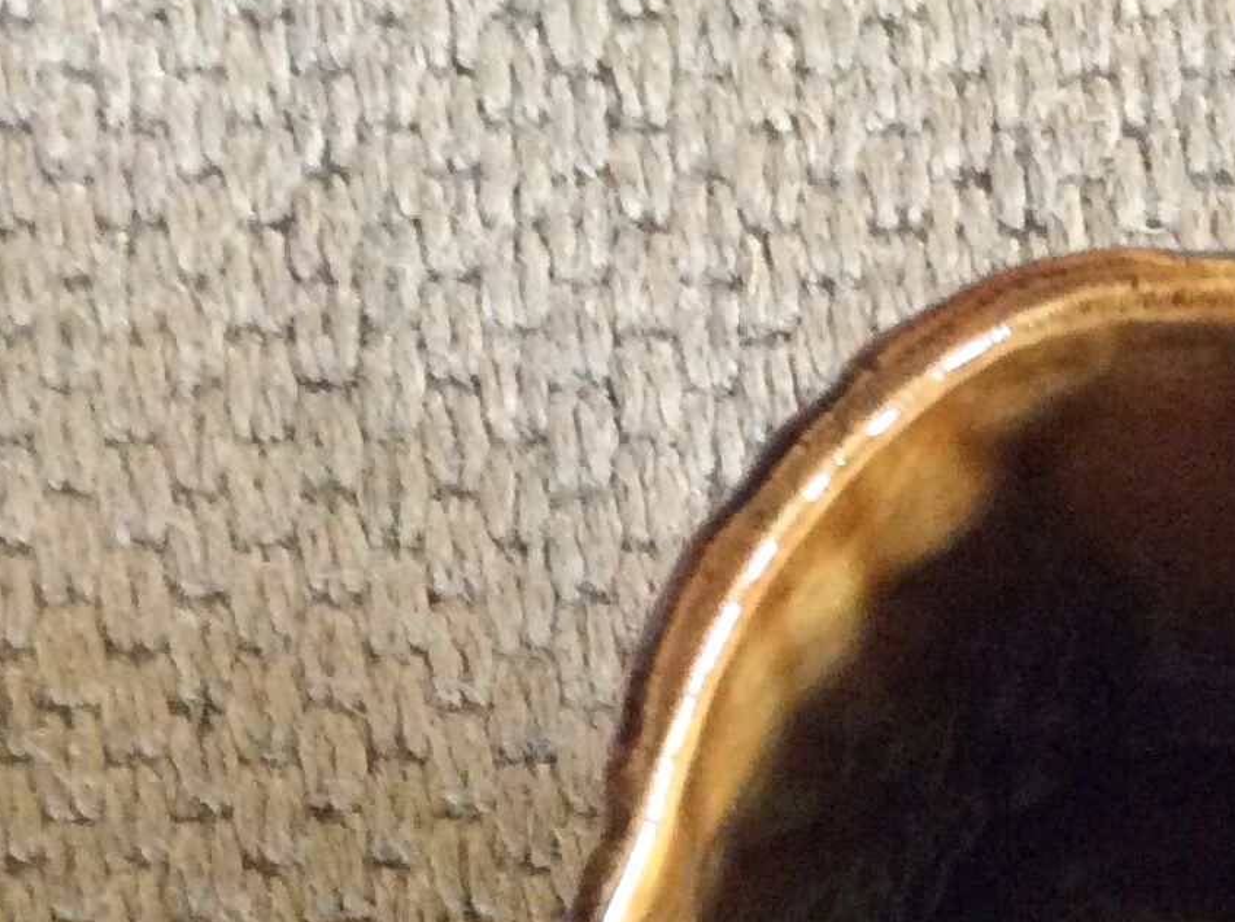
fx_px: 3491
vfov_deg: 14.7
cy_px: 1039
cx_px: 1134
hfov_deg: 19.7
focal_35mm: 98
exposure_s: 1/20
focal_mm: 3.3
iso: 320
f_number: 2.4
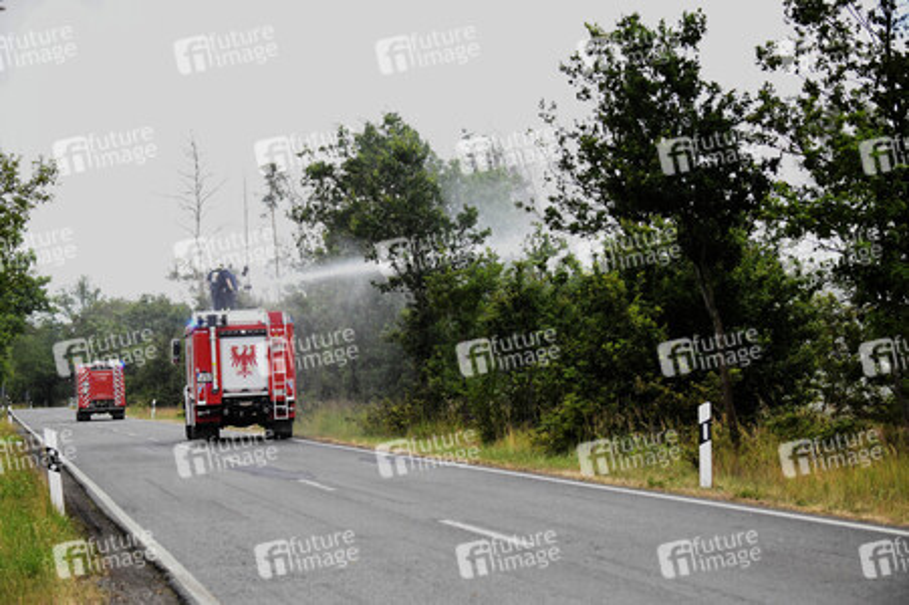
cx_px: 454
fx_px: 2473
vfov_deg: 13.9
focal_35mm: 98
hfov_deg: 20.8
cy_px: 302
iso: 6400
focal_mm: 98
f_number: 5
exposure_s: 1/8000
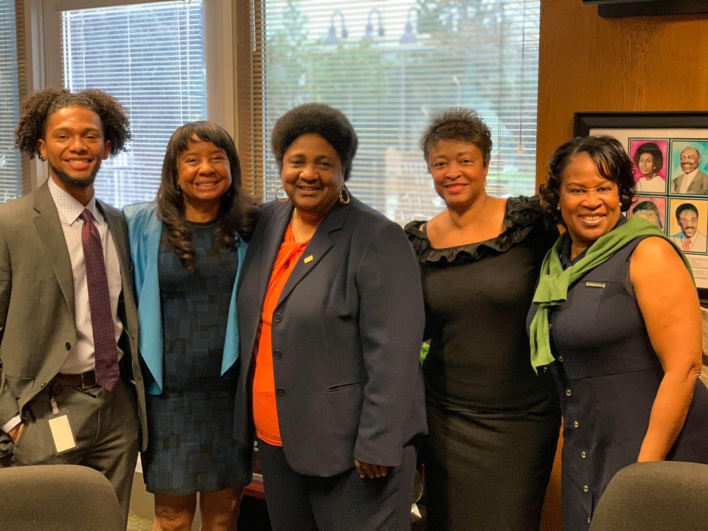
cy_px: 266
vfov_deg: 28.0
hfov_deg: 36.8
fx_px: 1064
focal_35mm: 52
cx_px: 354
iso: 320
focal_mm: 6
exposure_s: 1/40
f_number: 2.4
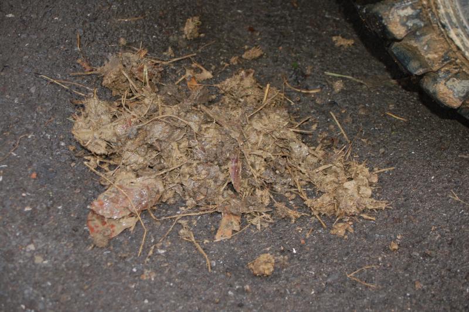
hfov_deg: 27.0
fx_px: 976
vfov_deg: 18.2
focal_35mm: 75
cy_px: 156
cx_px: 234
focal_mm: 50
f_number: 5.6
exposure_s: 1/60
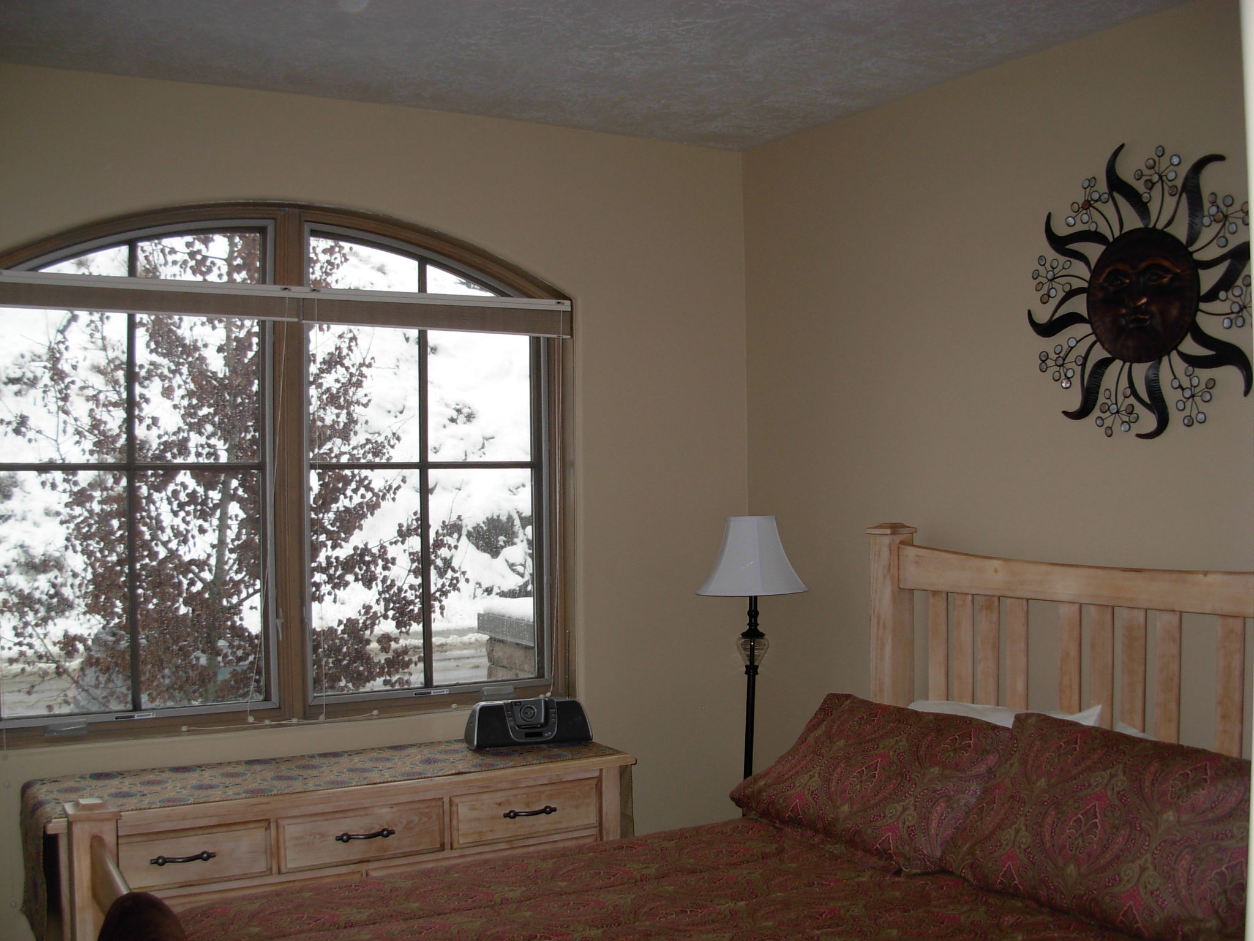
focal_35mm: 38
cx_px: 627
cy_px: 470
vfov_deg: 37.7
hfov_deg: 49.0
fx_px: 1377
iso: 79
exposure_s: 1/64
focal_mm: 6.3
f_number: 2.9
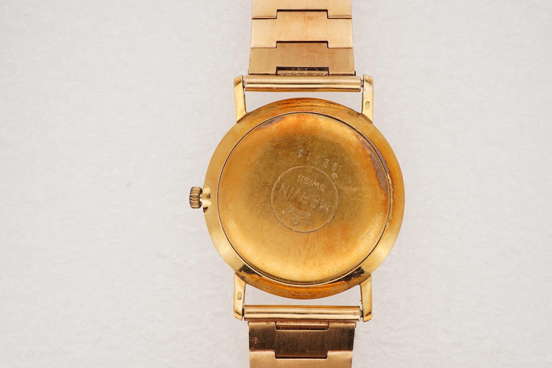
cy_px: 184
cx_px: 276
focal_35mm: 45
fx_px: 690
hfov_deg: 43.6
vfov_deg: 29.9
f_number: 22
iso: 160
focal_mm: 30
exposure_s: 1/160
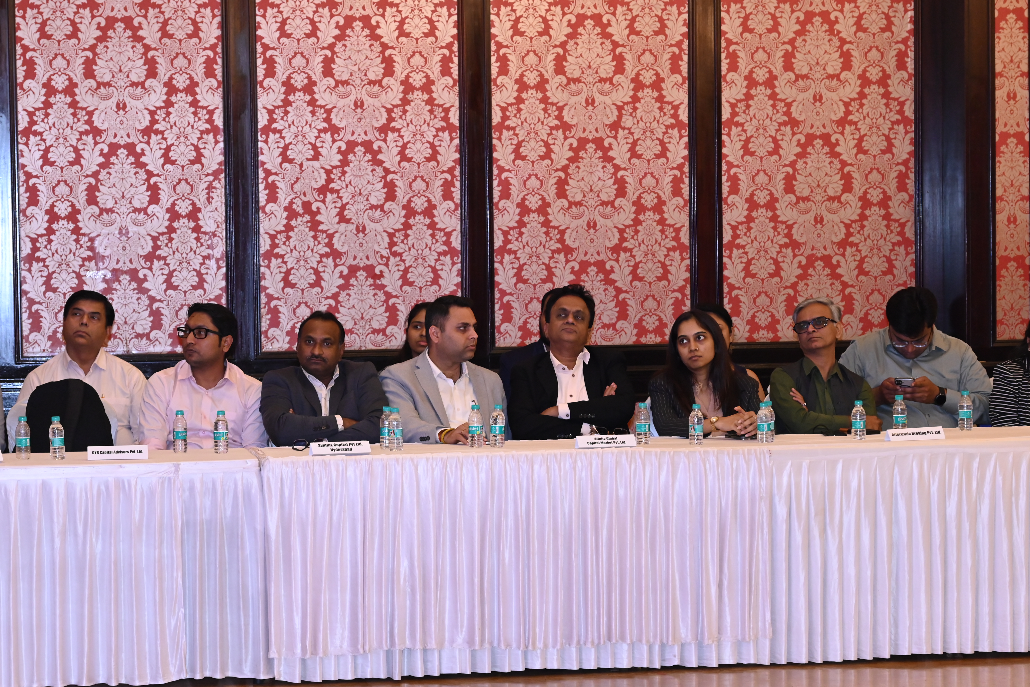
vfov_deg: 14.9
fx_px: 2633
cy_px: 384
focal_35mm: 92
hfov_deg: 22.1
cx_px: 433
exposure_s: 1/125
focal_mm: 77
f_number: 5
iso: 2500
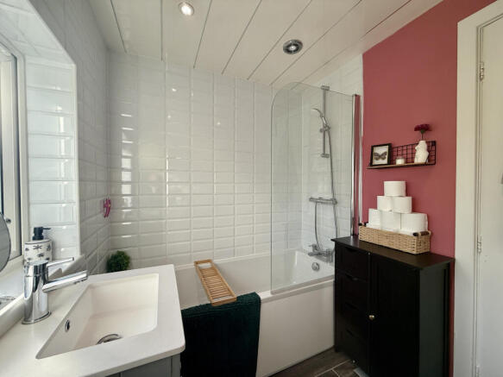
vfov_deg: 85.7
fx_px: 203
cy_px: 188
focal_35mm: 14
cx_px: 252
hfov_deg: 102.1
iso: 50
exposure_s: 1/173
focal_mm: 2.22
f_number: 2.2
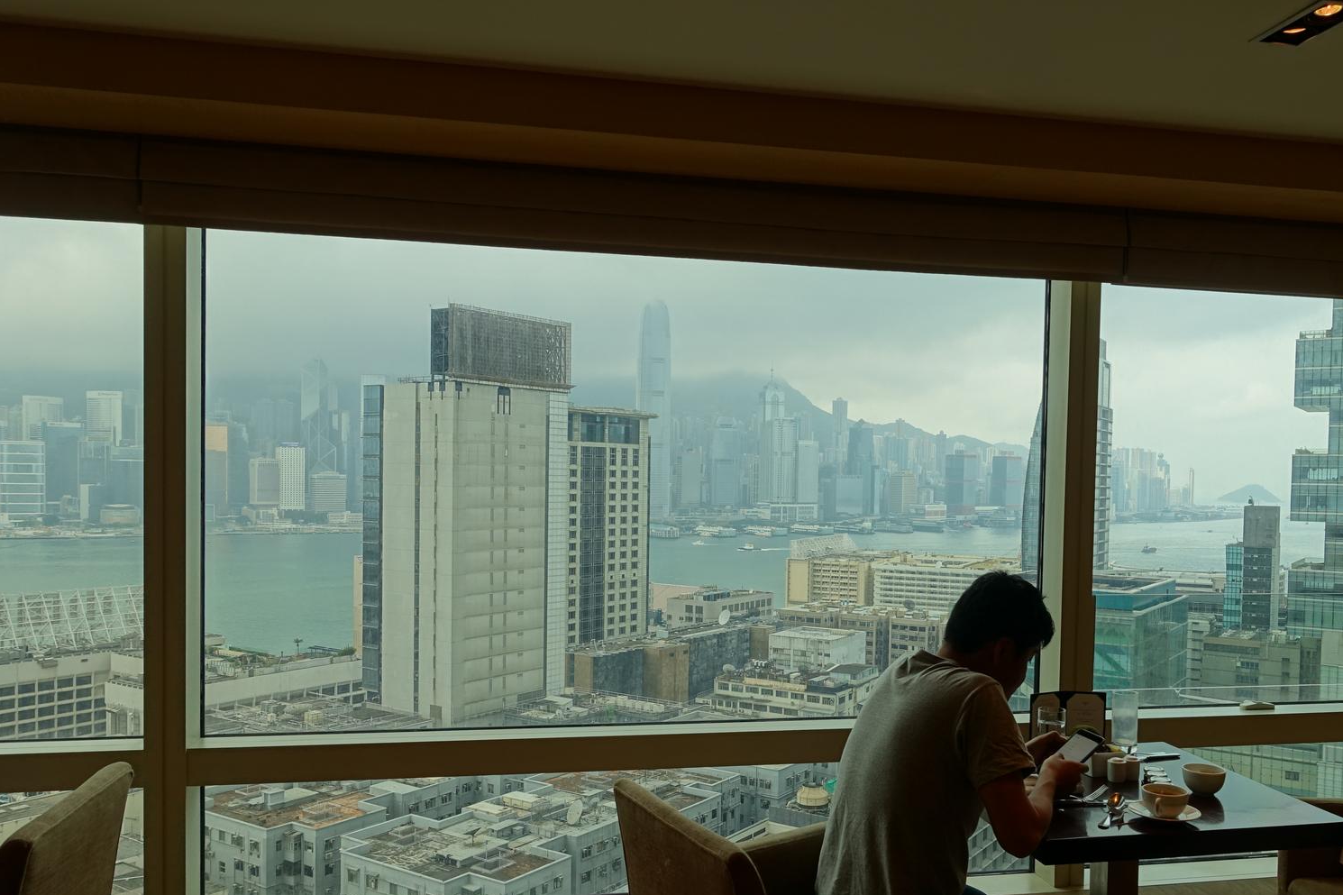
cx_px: 765
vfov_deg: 44.8
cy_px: 511
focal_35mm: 29
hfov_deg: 63.4
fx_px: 1082
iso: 125
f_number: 4
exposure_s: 1/100
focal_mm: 8.8
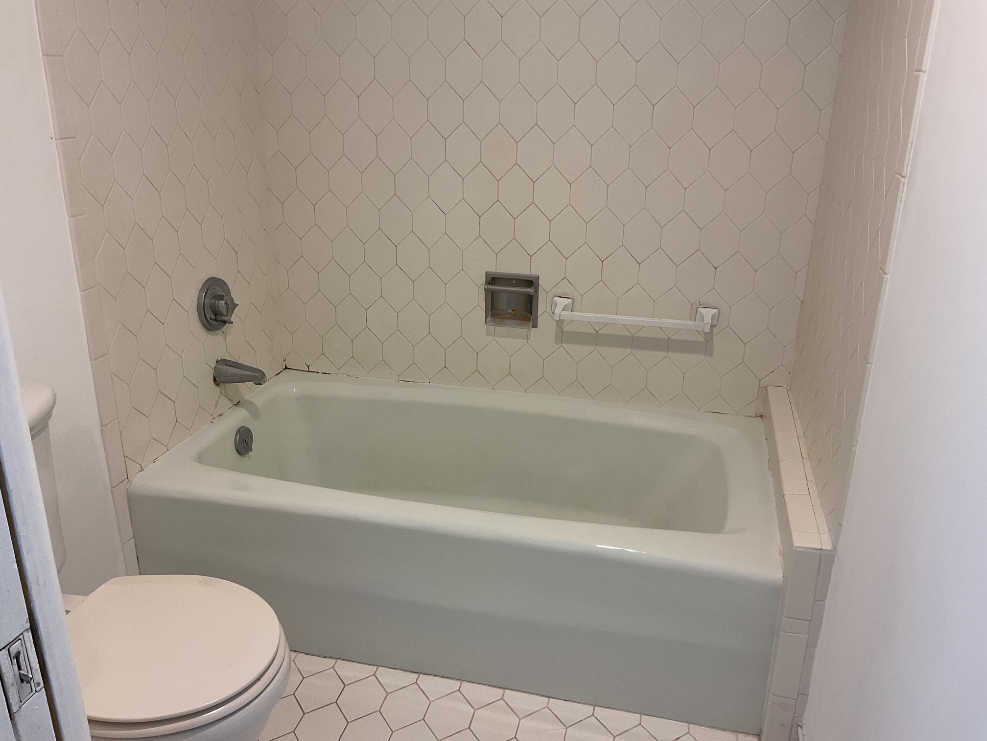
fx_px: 827
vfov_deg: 48.2
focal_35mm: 29
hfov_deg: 61.7
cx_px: 494
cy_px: 370
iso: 40
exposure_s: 1/60
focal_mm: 3
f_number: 1.8
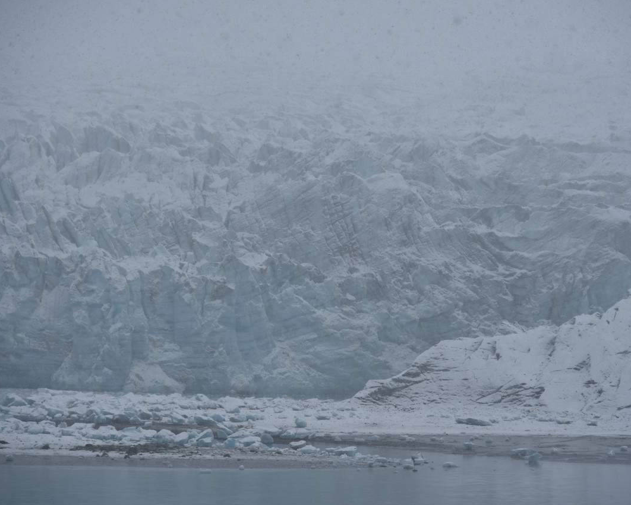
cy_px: 253
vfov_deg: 8.5
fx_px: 3381
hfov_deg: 10.7
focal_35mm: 181
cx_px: 339
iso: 100
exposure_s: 1/320
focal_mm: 160
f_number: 7.1
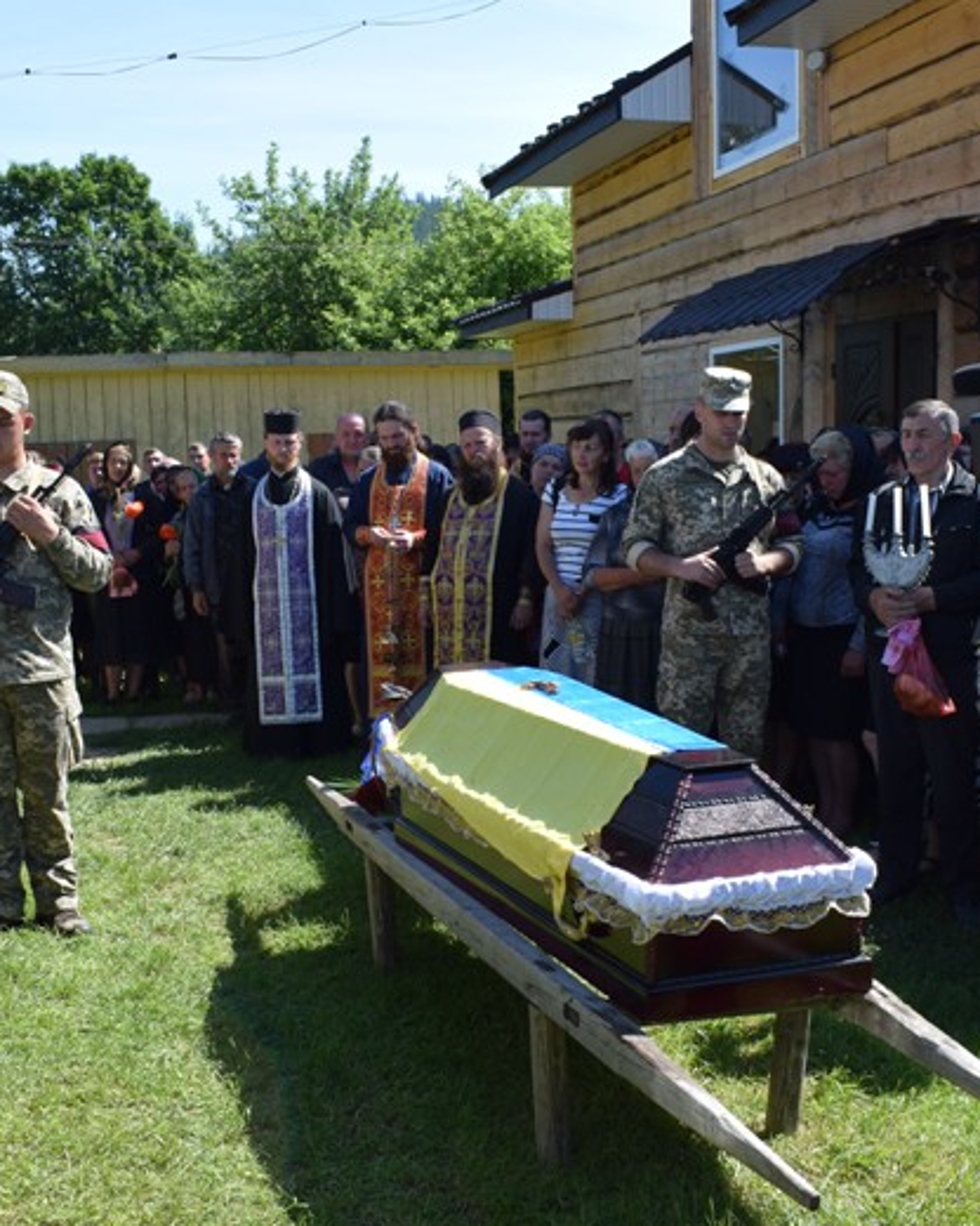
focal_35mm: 39
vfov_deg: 46.8
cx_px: 450
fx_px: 1414
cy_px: 621
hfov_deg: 38.2
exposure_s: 1/250
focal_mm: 18
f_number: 8
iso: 220
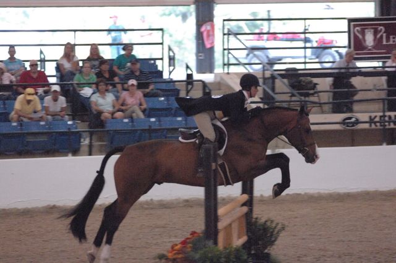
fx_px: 2472
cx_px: 198
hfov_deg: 9.2
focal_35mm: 225
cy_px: 132
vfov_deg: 6.1
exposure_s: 1/320
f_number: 2.8
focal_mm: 150
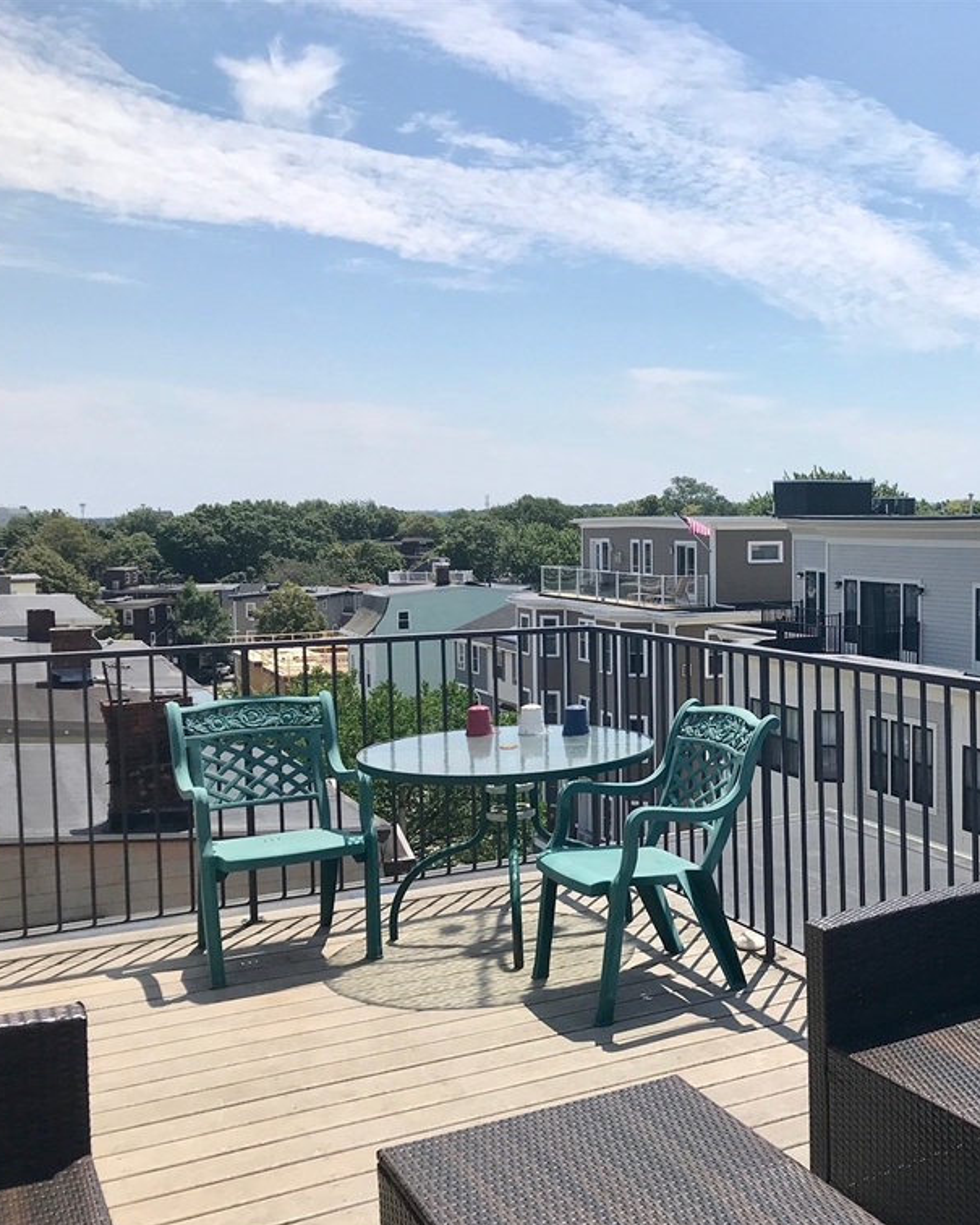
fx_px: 1341
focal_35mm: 37
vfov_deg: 49.1
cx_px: 782
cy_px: 621
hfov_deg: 38.6
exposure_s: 1/3546
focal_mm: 3.99
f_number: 1.8
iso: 20
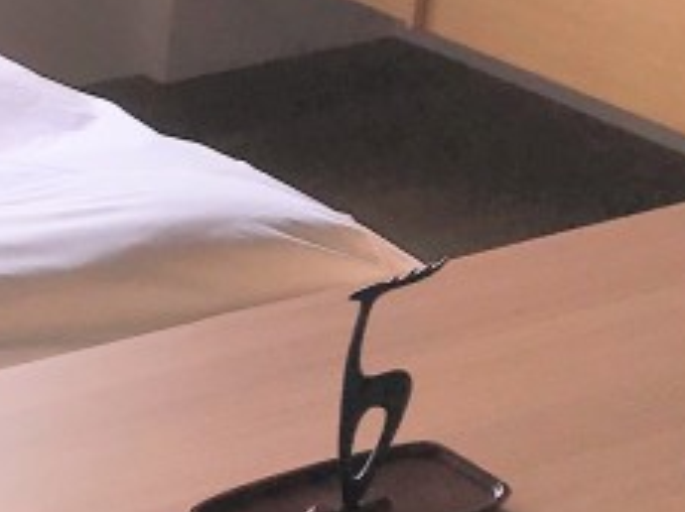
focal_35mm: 130
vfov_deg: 11.4
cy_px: 310
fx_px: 2570
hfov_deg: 13.6
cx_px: -541
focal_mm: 3.99
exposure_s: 1/1497
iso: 20
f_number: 1.8
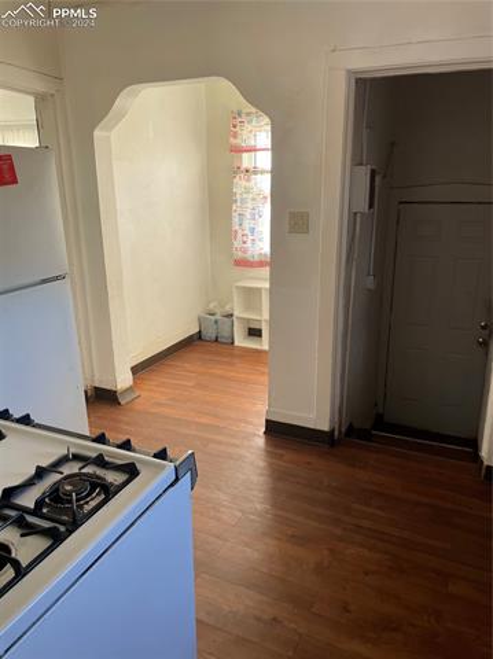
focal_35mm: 26
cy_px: 330
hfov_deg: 53.0
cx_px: 246
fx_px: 495
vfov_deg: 67.4
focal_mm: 4.2
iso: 64
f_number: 1.6
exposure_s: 1/121
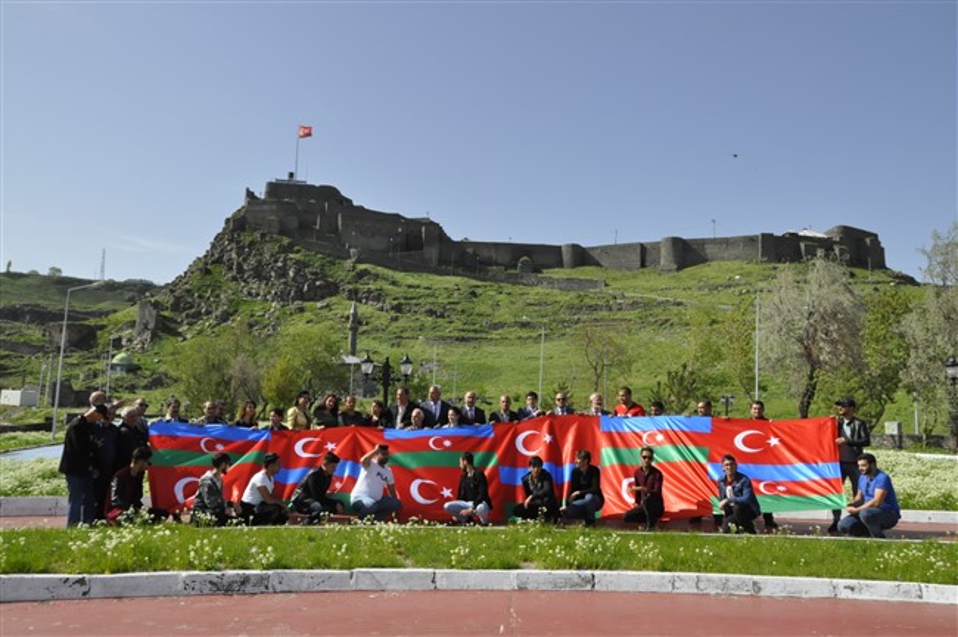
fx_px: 718
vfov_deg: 47.8
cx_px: 479
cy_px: 318
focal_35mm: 27
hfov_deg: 67.4
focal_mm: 18
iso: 800
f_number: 14
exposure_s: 1/800
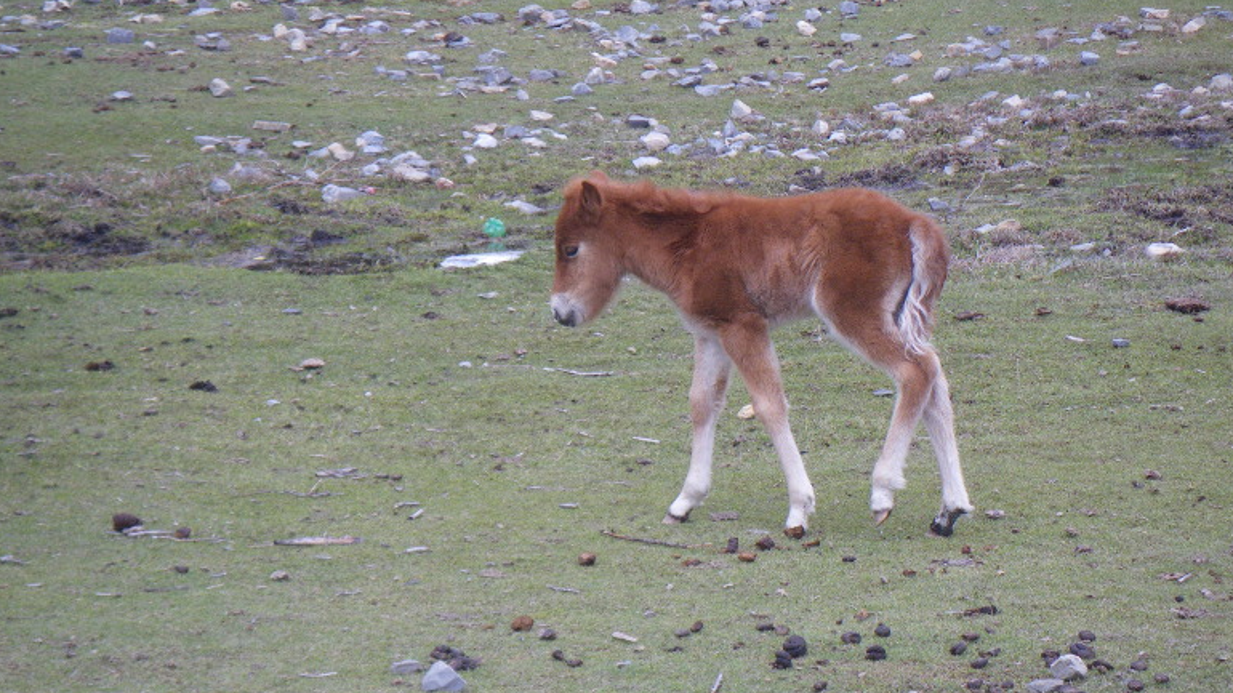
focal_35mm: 169
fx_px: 5525
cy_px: 416
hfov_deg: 12.7
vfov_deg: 7.2
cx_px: 653
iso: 100
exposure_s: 1/250
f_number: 5.5
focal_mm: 25
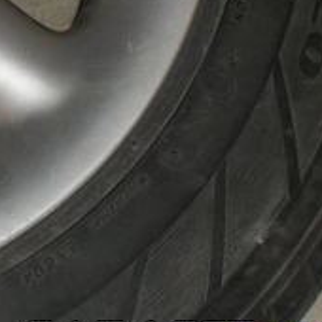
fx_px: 2305
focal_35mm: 219
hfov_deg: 7.7
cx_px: -261
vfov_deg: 7.9
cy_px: -104
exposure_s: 1/60
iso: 200
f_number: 4.6
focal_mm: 11.7
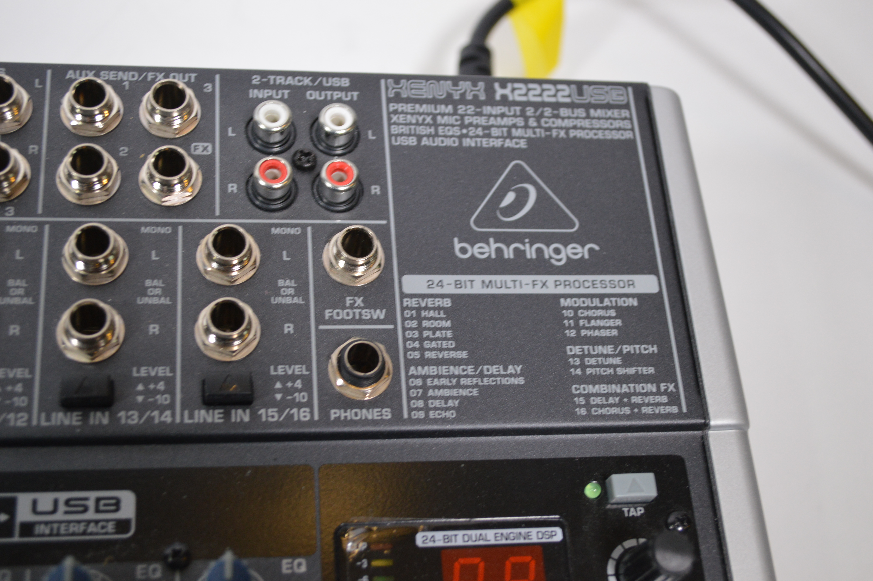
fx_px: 1236
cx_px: 436
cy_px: 290
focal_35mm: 51
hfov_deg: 38.9
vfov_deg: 26.4
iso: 560
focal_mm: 34
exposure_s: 1/60
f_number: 5
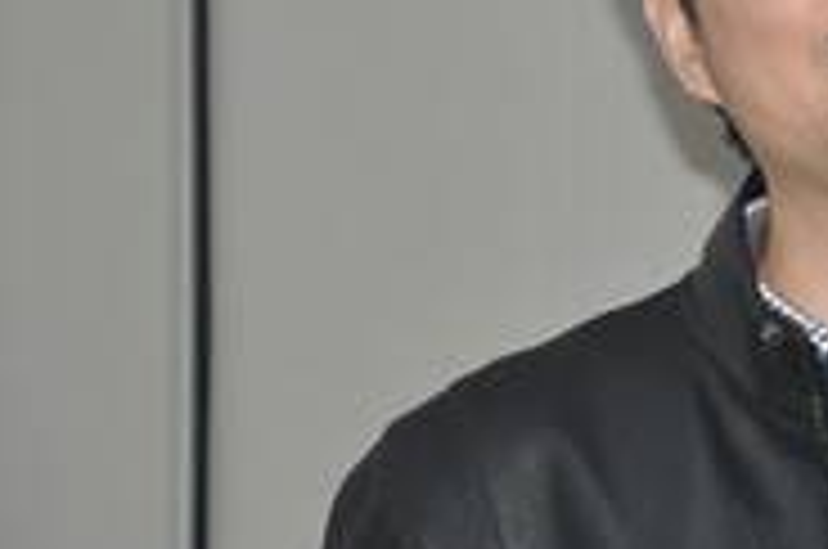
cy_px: 128
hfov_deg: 5.9
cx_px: 1120
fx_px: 7952
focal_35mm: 346
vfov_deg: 4.0
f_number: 5.6
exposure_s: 1/60
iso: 800
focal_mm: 85
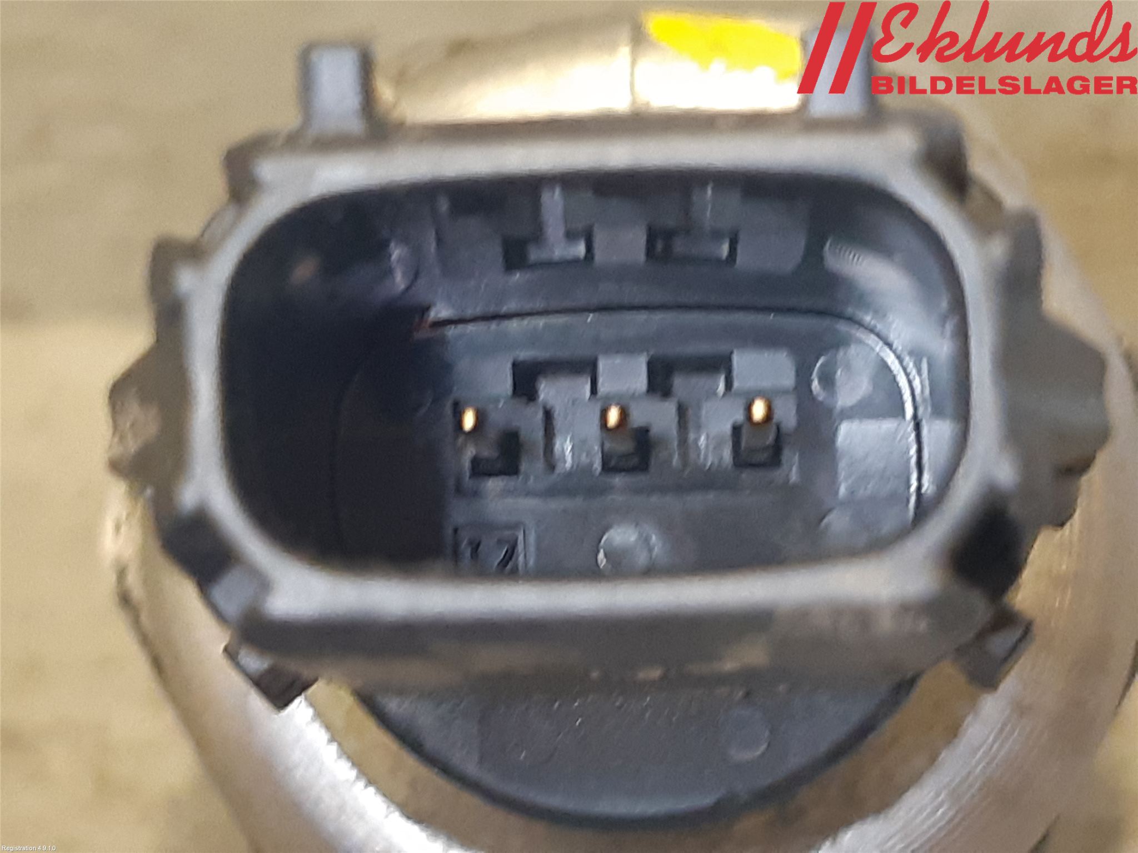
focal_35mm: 26
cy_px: 426
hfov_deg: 67.3
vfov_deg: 53.1
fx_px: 855
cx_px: 569
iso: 200
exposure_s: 1/50
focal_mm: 3.93
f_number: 1.7
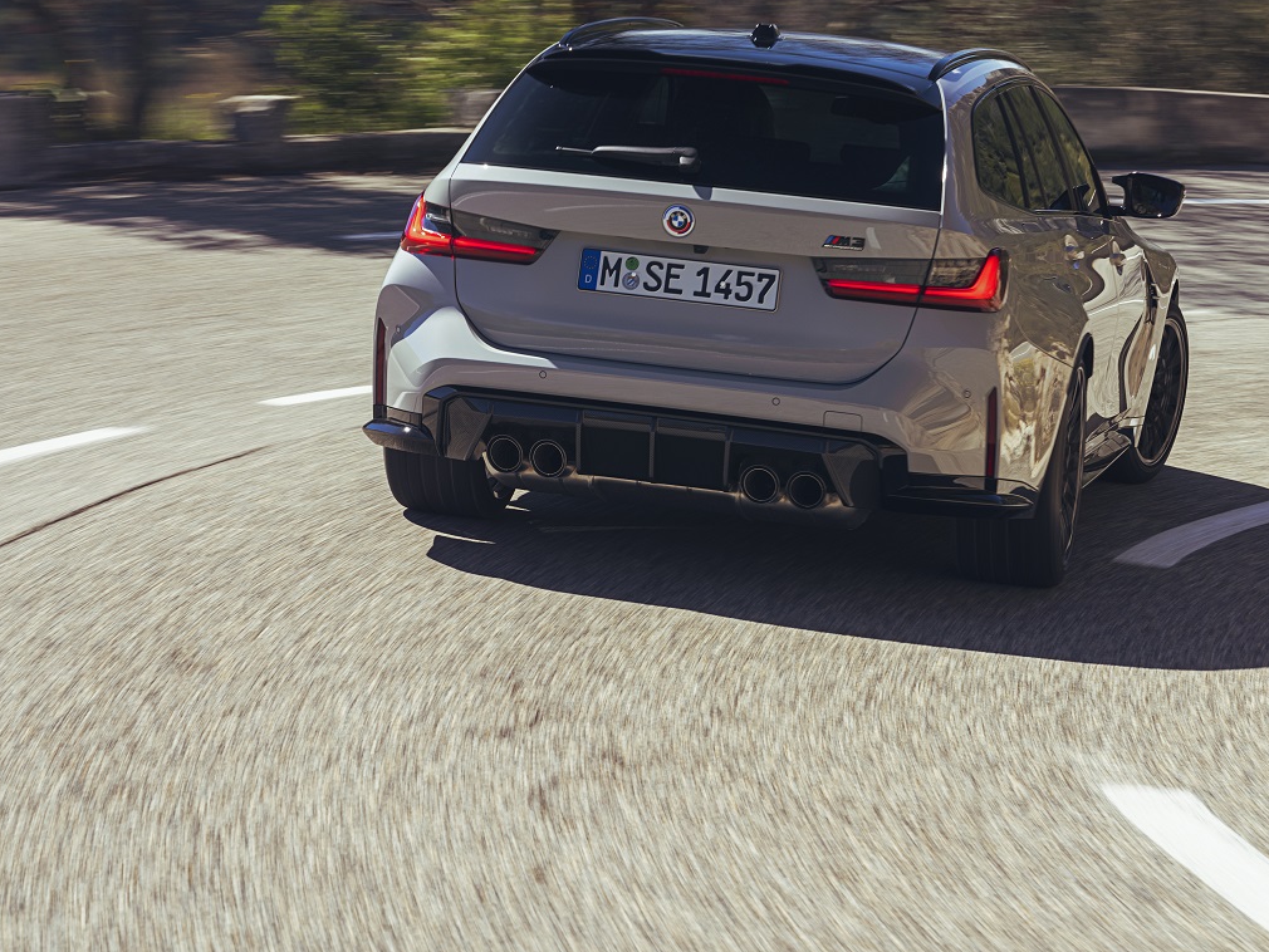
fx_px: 3483
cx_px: 574
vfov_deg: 15.5
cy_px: 221
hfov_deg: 20.6
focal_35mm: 95
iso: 100
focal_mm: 52
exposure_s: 1/30
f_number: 9
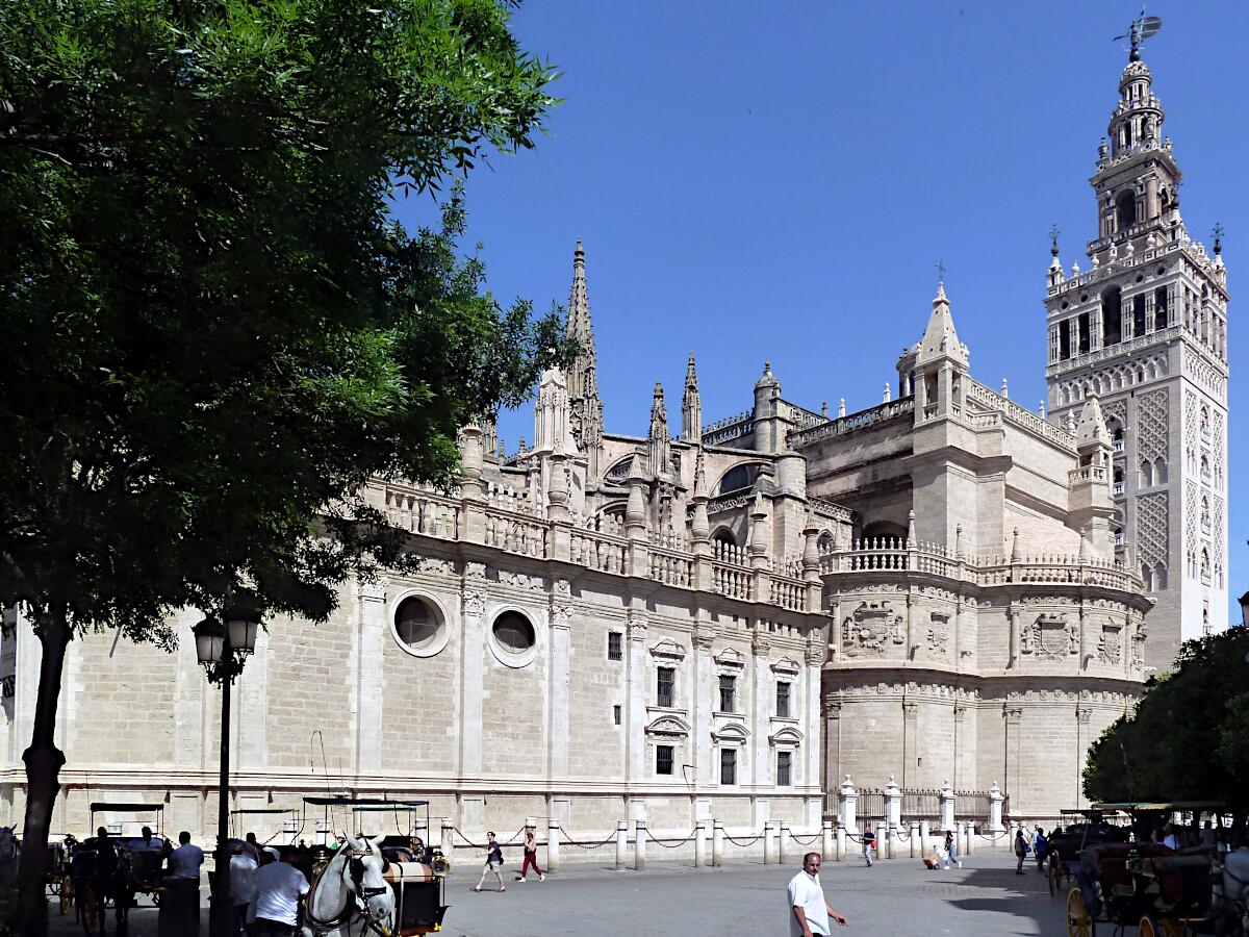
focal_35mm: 25
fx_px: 902
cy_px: 468
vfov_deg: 54.9
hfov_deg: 69.4
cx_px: 624
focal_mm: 4.1
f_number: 5.6
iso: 125
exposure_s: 1/400
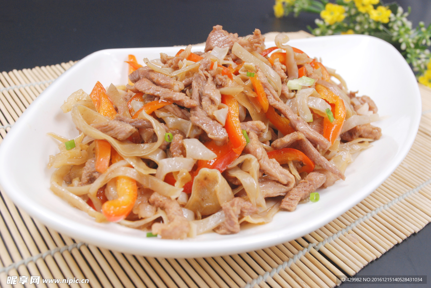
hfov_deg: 53.1
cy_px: 144
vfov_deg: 37.0
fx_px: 431
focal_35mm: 36
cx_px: 216
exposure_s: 1/60
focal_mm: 24
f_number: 8
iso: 400
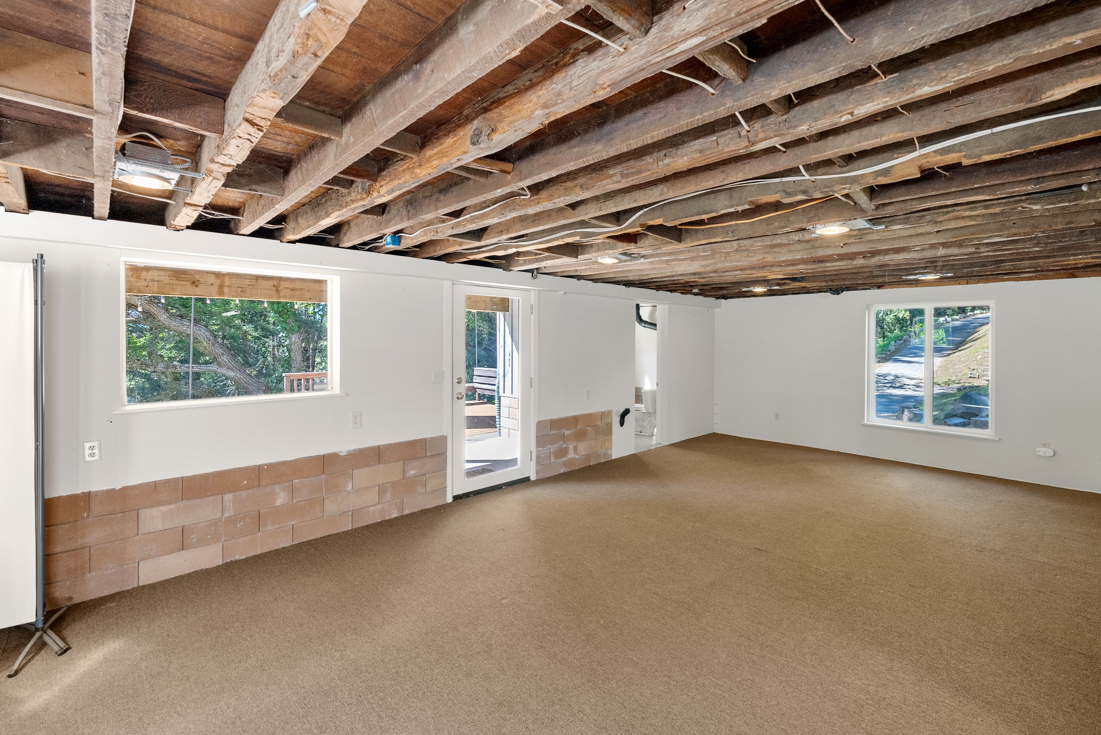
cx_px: 550
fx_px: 459
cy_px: 368
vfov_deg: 77.4
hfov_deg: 100.4
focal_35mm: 15
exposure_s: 1/2
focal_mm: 15
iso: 640
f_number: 8
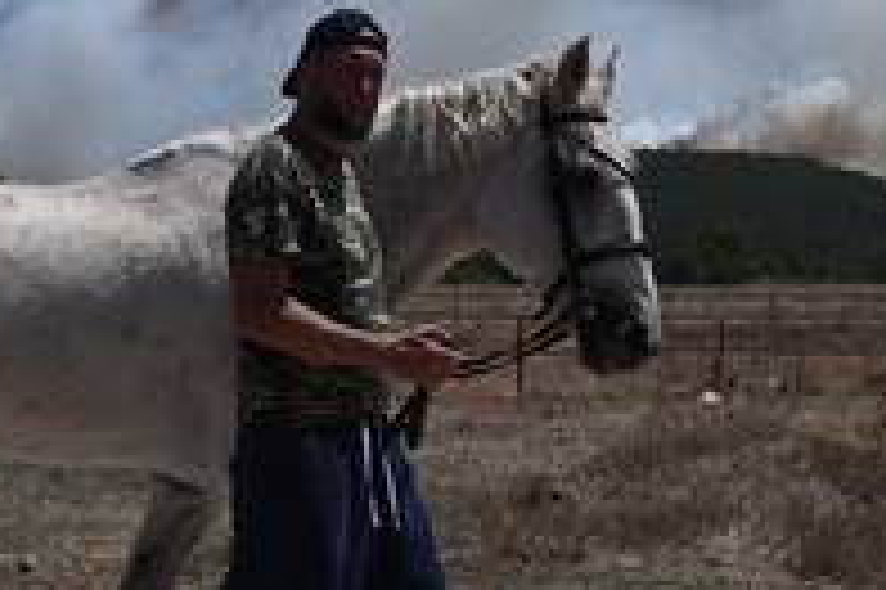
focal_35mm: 94
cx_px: 450
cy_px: 142
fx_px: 2311
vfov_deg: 14.5
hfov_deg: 21.7
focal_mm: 24
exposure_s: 1/400
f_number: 16
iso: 200
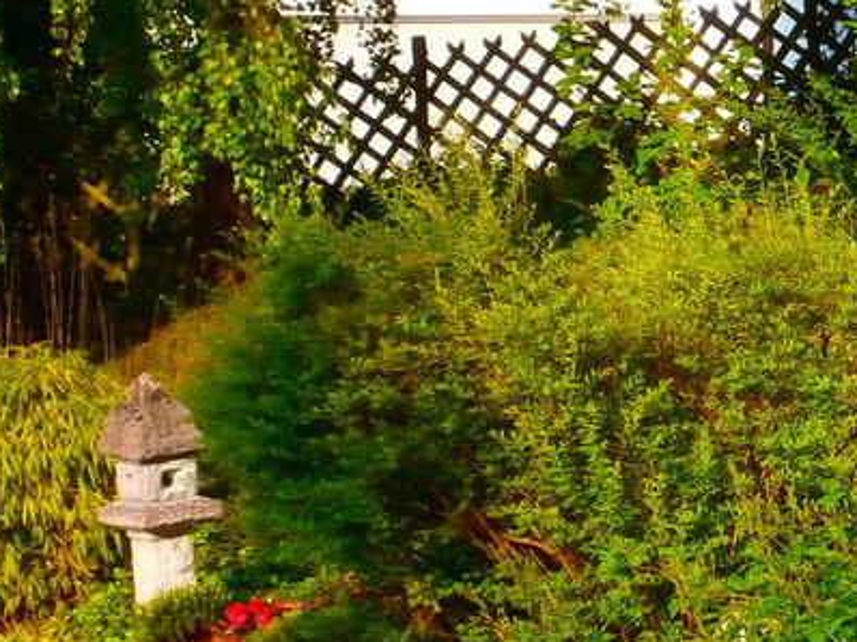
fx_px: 3984
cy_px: 306
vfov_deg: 9.2
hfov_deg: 12.0
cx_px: 1084
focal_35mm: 161
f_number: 3.9
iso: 80
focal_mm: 10.7
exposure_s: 1/400
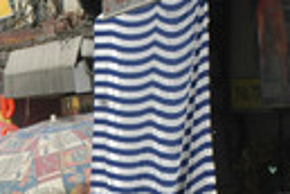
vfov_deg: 2.2
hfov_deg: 3.4
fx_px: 4927
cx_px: -165
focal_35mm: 612
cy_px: 151
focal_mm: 125
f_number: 8
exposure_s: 1/250
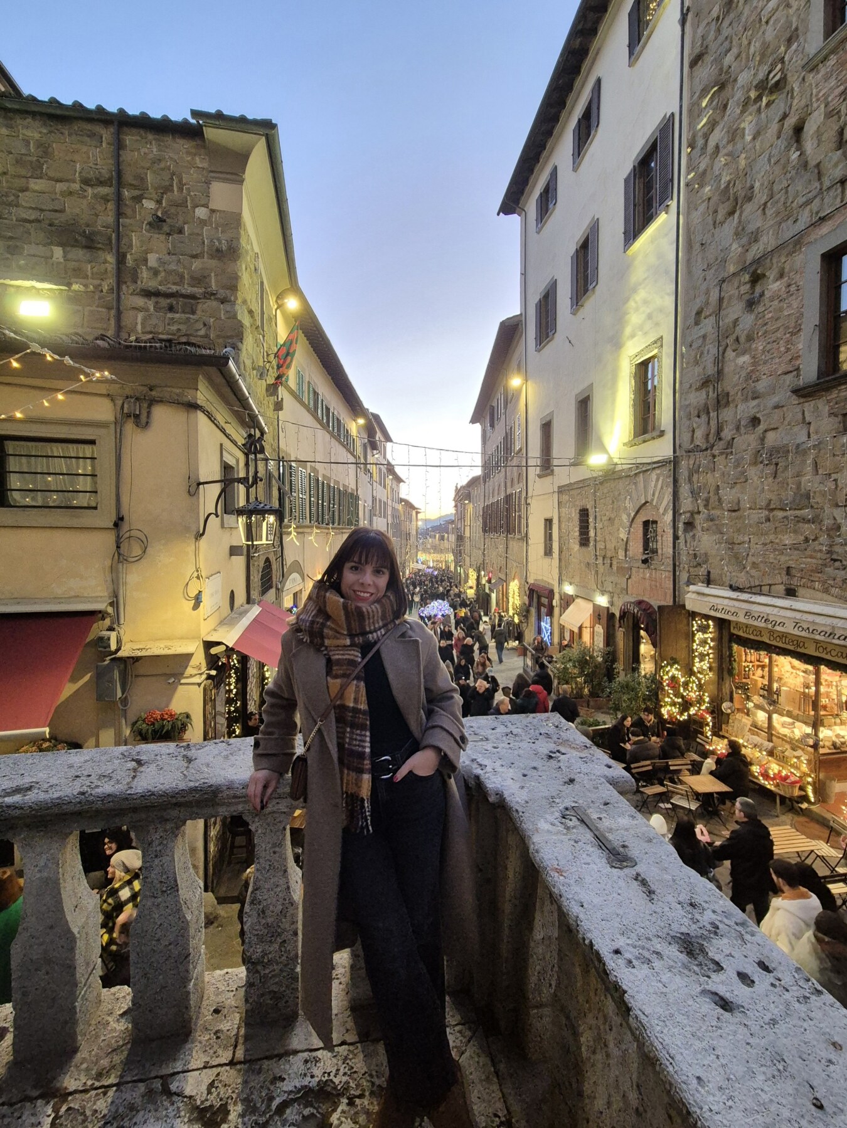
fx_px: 424
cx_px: 424
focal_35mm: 13
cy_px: 564
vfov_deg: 106.2
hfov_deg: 89.9
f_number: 2.2
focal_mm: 2.2
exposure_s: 1/50
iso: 800
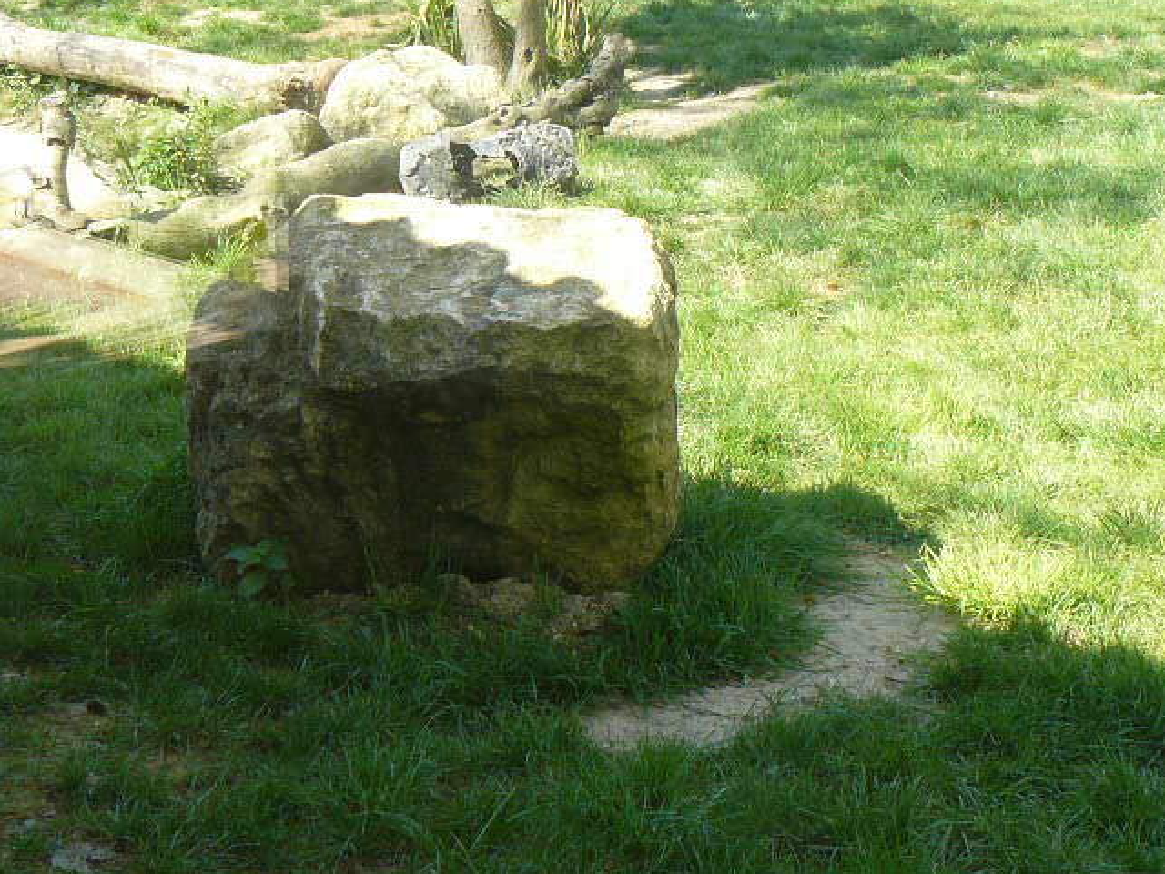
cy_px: 164
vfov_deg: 20.2
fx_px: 2423
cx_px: 493
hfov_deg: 27.0
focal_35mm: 72
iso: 100
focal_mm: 6
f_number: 4
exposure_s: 1/100
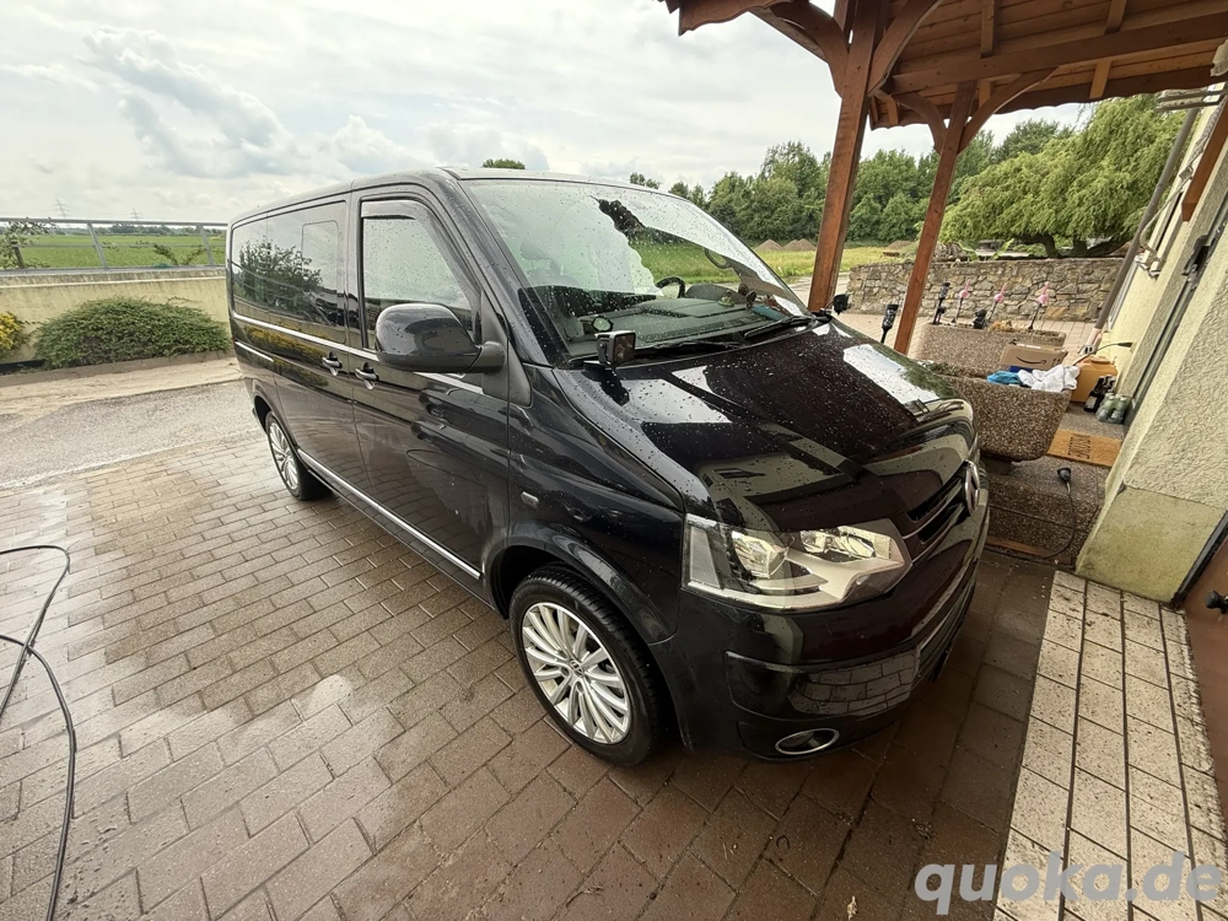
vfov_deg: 85.7
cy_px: 460
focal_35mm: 14
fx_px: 497
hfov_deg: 102.1
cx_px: 614
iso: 64
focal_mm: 2.22
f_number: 2.2
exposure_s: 1/304
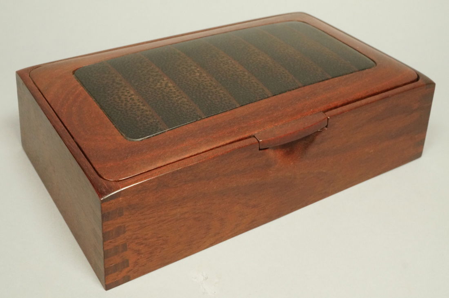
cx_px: 224
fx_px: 561
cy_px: 149
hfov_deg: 43.6
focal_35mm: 45
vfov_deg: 29.8
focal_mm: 30
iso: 3200
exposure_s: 1/40
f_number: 10
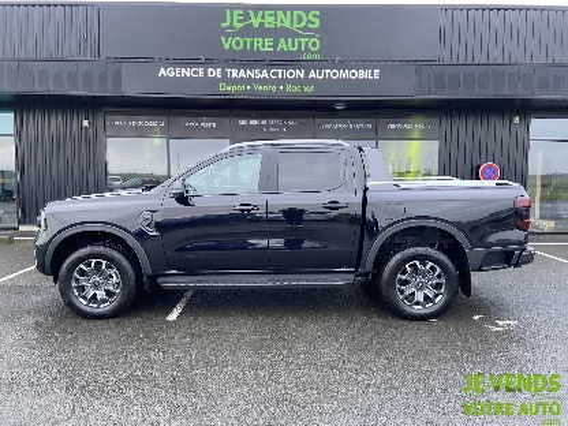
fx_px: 427
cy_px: 213
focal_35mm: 26
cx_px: 284
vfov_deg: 53.1
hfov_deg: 67.3
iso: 125
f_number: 1.8
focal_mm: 4.25
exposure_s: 1/78
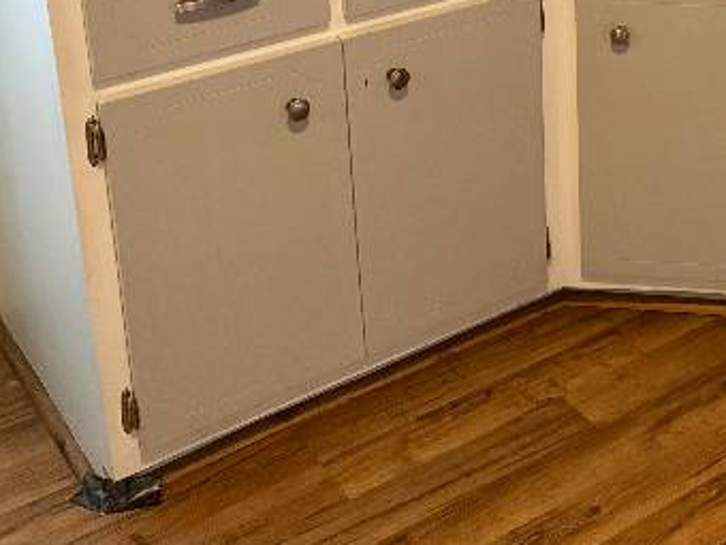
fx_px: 1363
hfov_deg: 28.3
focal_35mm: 65
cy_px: -119
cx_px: 700
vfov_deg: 21.0
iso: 200
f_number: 1.6
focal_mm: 5.96
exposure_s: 1/120
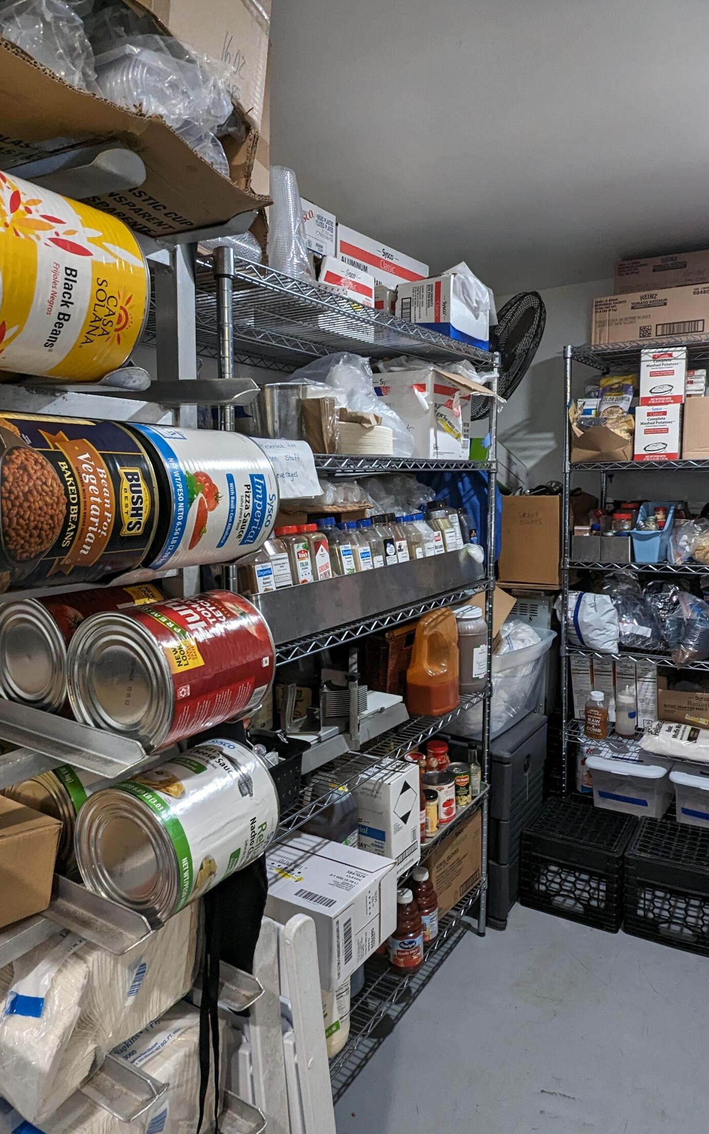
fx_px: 711
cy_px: 572
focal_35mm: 23
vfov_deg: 77.1
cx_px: 351
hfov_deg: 53.0
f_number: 2.2
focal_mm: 2.35
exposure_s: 1/24
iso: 179
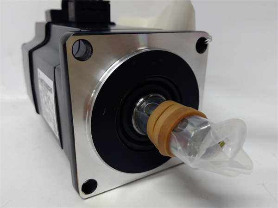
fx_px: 217
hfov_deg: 65.3
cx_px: 139
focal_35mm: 27
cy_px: 104
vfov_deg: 51.4
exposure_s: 1/33
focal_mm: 3.79
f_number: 2
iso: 246
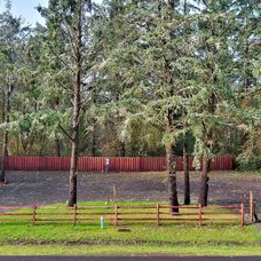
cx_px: 87
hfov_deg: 31.4
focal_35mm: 54
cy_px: 122
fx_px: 461
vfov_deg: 31.6
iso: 100
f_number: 2.8
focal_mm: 10.57
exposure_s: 1/223
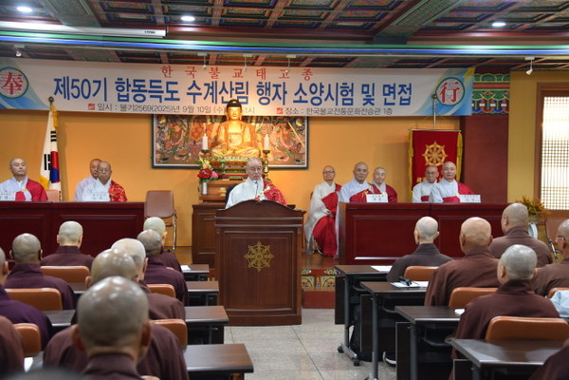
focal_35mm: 55
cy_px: 190
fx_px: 869
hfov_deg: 36.2
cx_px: 284
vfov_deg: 24.6
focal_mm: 55
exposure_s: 1/60
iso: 1250
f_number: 4.5
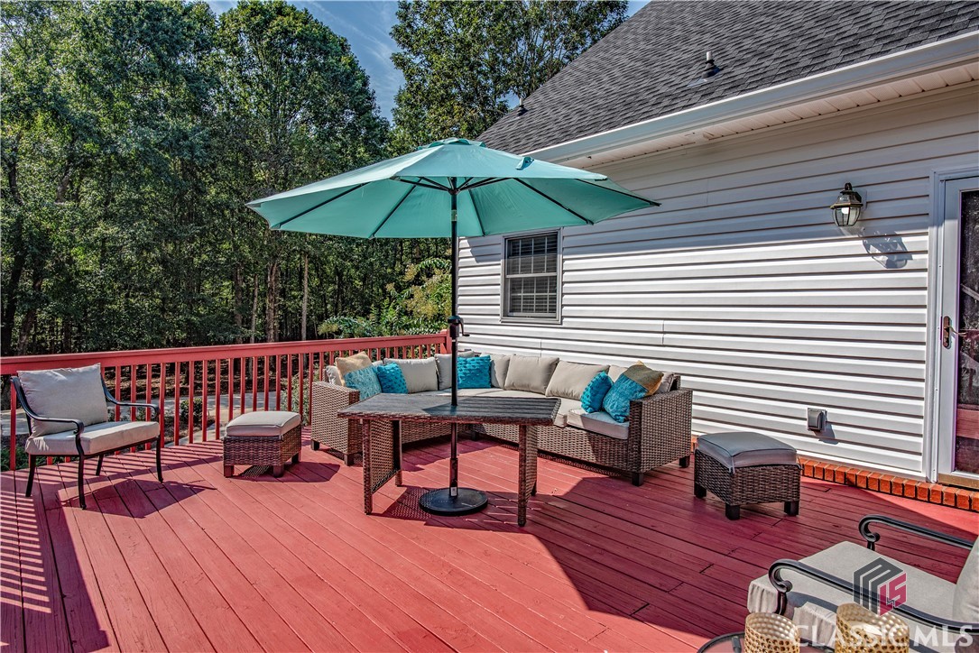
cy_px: 326
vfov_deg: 62.0
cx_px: 490
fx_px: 544
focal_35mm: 20
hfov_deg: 84.0
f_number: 8
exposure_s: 1/800
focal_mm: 20
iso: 200
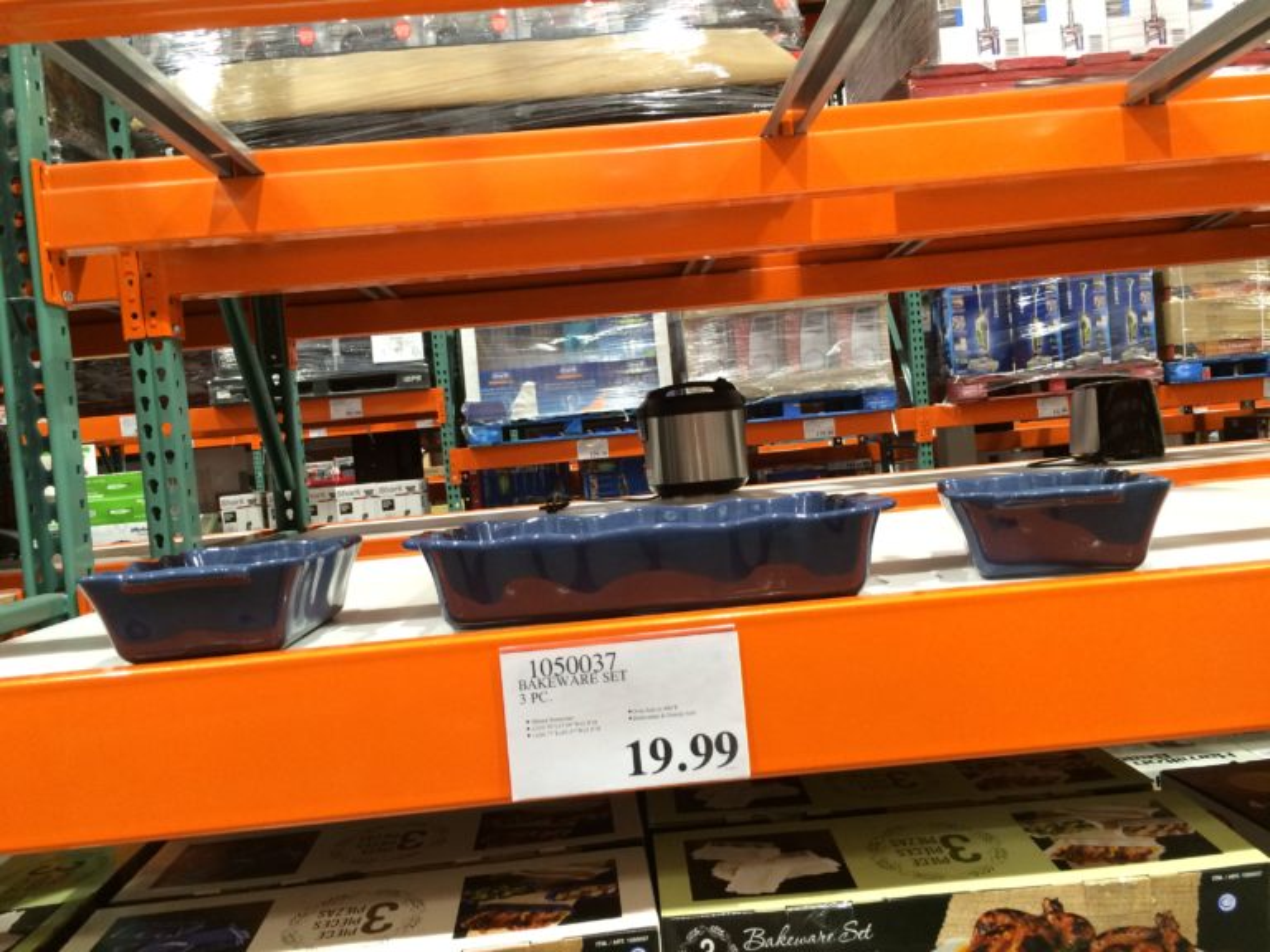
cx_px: 635
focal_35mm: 29
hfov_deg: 61.7
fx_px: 1064
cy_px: 476
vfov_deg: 48.2
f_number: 2.2
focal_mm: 4.15
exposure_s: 1/30
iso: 160
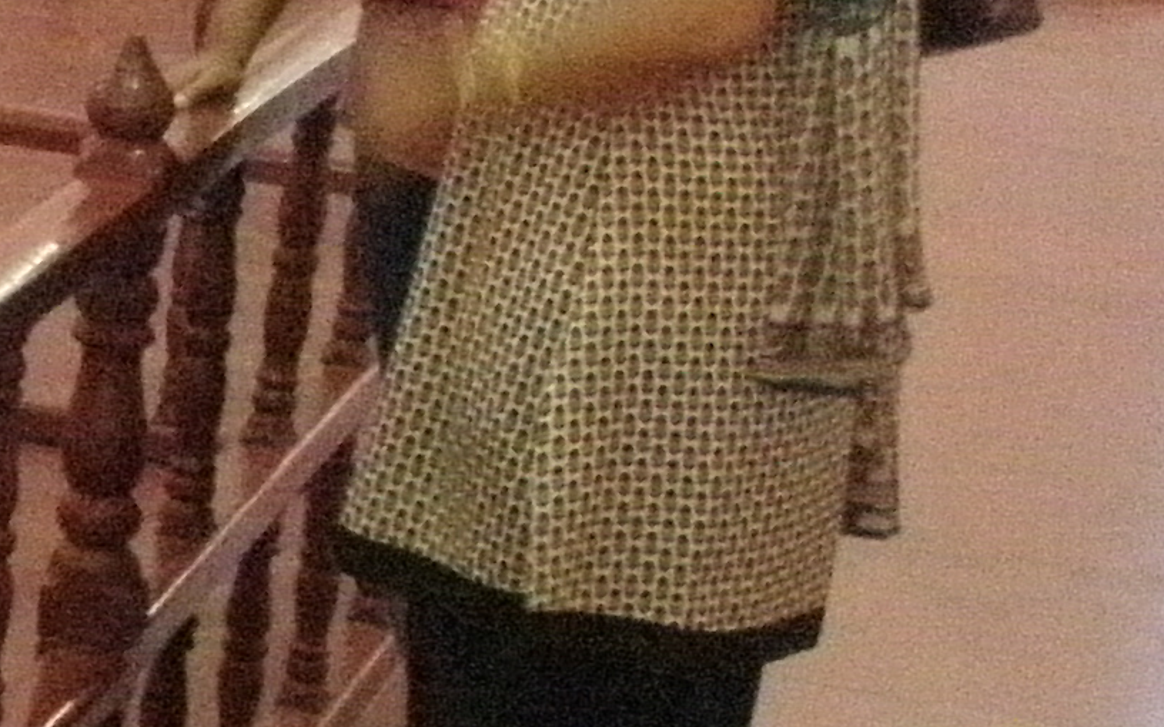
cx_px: -1305
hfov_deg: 10.5
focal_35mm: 180
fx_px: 5710
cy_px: 234
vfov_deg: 7.3
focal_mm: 6.7
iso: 1000
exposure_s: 1/15
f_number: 3.5
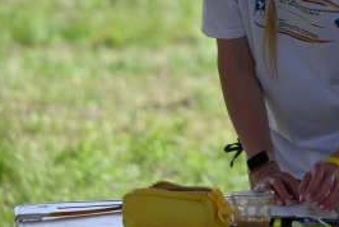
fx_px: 3695
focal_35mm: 392
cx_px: 300
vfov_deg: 3.5
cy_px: 26
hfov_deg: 5.2
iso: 320
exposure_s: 1/1000
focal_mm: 210
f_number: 5.6
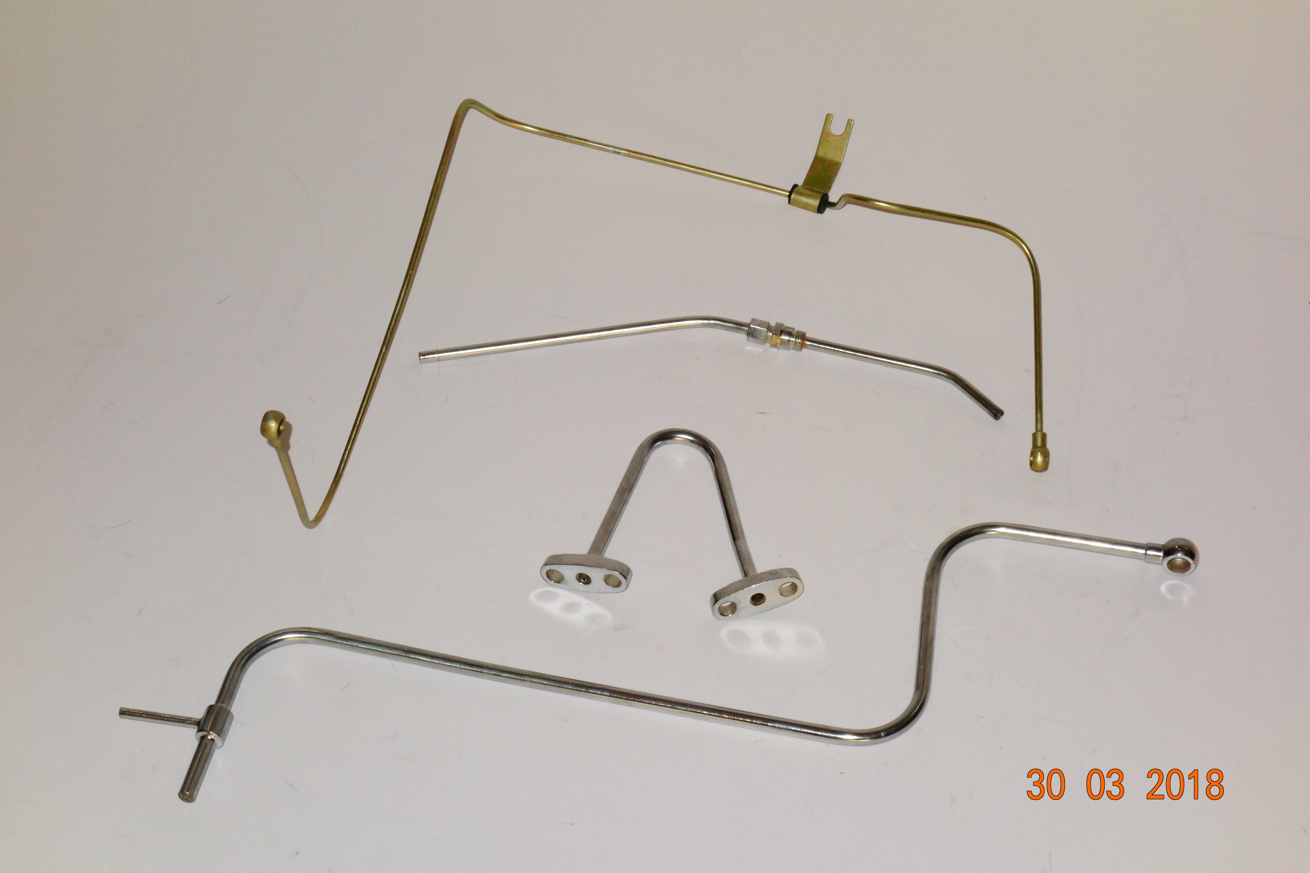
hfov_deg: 26.3
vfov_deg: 17.7
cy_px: 436
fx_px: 2802
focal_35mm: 77
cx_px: 655
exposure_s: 1/60
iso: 800
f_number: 11
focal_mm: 28.5
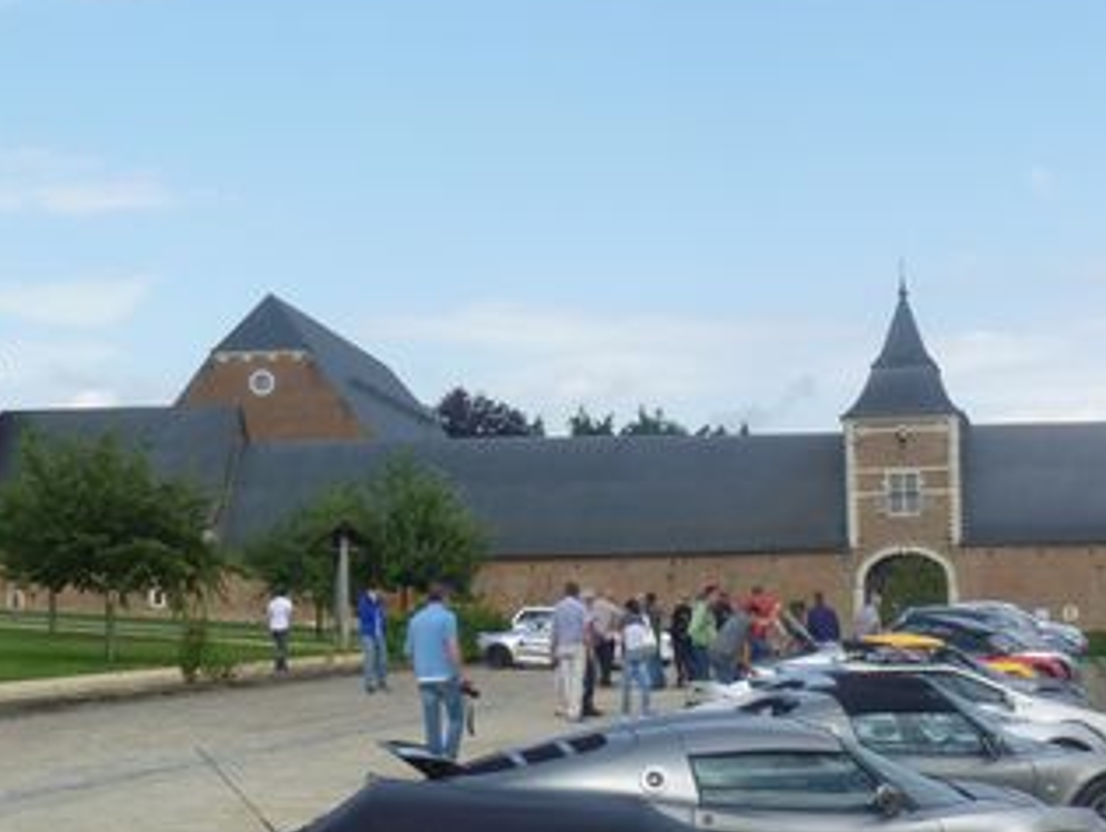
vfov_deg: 20.5
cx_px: 808
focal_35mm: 71
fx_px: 2271
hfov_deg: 27.1
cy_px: 678
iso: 80
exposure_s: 1/250
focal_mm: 6.3
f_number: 5.6
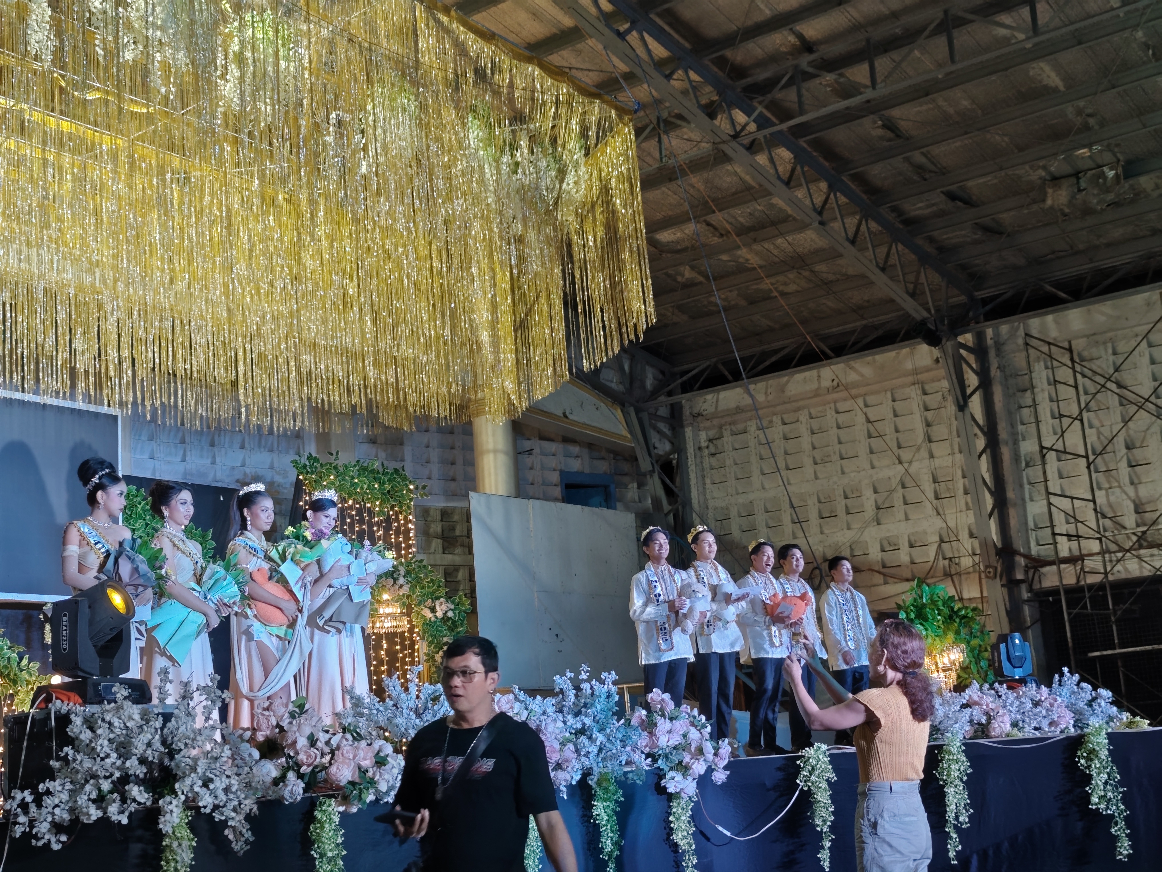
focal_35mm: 46
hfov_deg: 41.2
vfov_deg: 31.5
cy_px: 436
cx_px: 581
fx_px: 1544
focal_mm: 6.19
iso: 1000
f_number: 1.65
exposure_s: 1/30
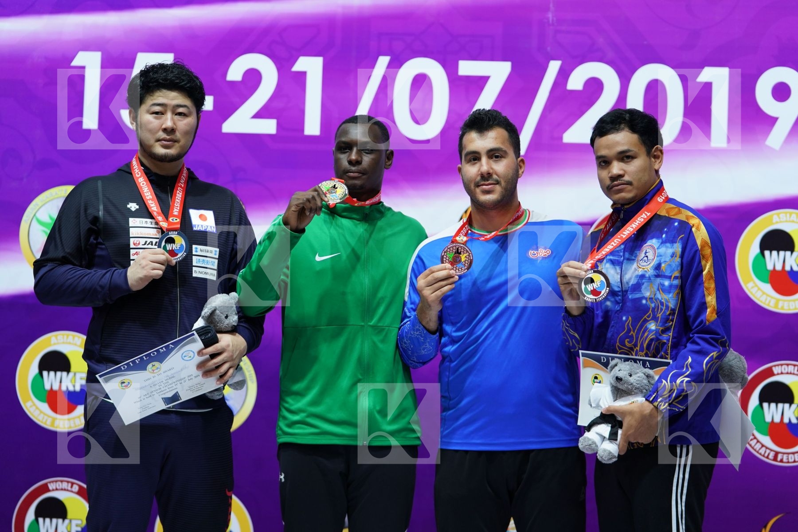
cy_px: 266
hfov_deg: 20.2
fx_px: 2239
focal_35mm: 101
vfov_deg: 13.6
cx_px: 399
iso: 800
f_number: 2.8
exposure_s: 1/250
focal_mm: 101
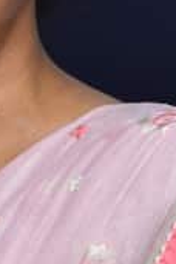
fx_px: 4612
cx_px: -8
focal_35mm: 629
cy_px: 315
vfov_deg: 3.3
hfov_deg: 2.2
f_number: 5
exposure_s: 1/160
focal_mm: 112
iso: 1250
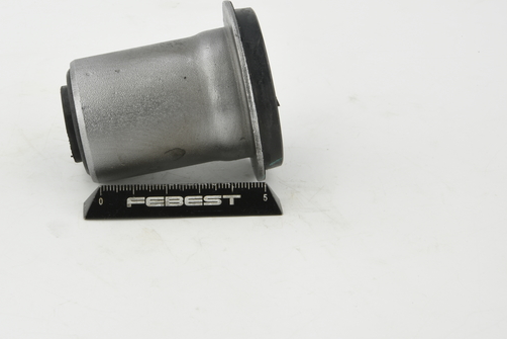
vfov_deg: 15.9
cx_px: 167
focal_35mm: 86
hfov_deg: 23.5
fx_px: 1211
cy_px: 118
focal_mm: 60
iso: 100
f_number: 36
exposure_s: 1/4
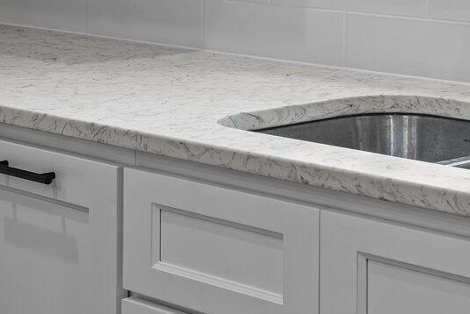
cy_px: -166
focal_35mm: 122
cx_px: 512
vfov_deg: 10.8
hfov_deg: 16.3
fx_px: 1593
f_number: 8
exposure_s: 1/2.5
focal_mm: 32
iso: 320
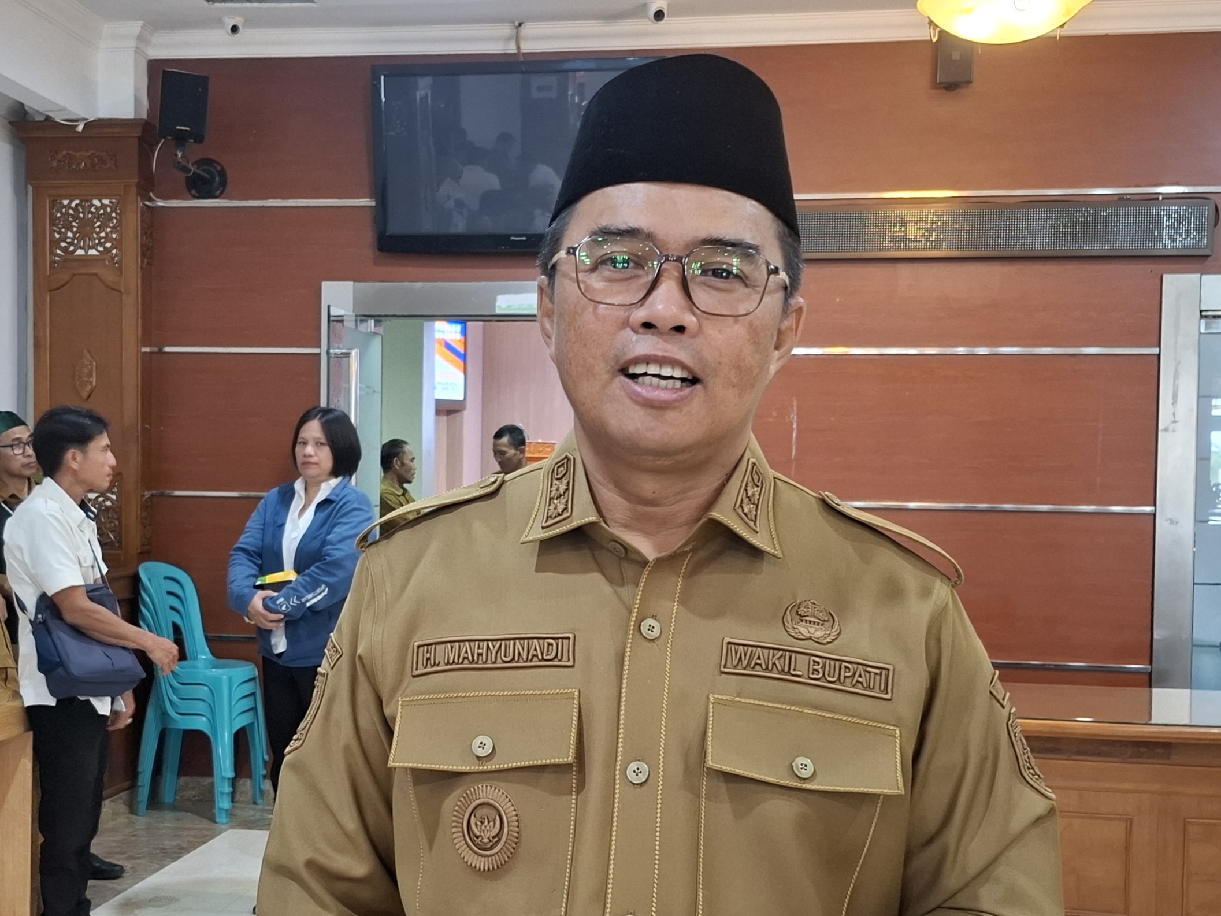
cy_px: 458
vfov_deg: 58.9
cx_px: 610
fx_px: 811
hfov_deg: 73.9
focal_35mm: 23
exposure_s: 1/33
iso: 250
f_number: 1.8
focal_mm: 5.54
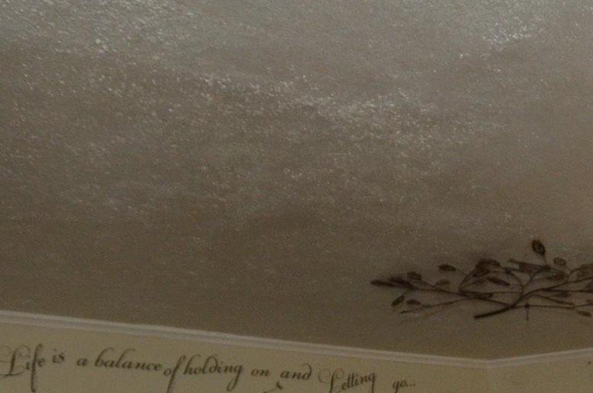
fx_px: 1068
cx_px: 682
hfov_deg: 27.8
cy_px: 557
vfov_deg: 18.8
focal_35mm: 65
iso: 800
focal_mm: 11
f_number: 4
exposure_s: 1/60
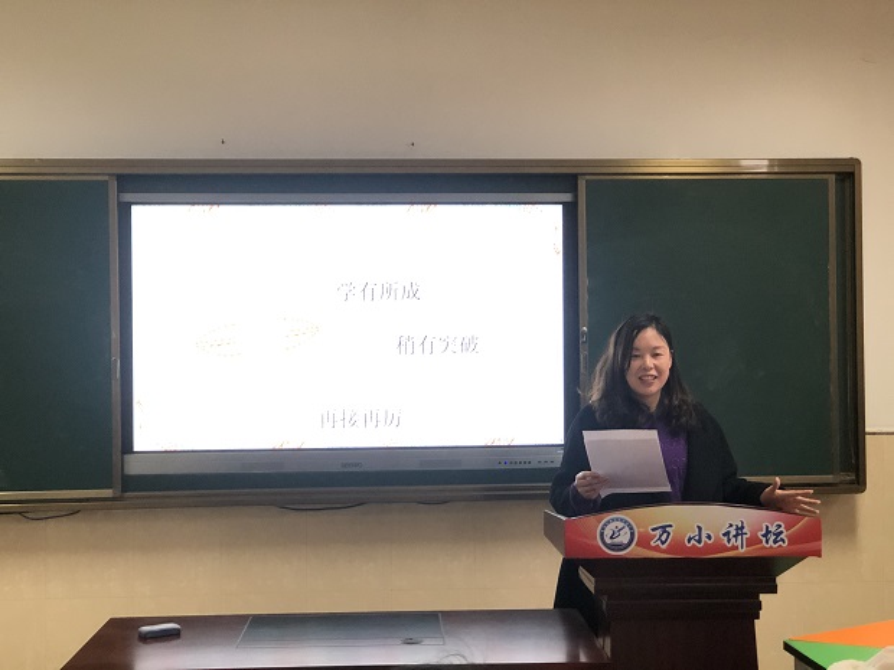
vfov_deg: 25.7
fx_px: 1472
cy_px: 335
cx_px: 447
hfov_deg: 33.8
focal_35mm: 57
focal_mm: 6.6
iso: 125
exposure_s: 1/33
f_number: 2.8
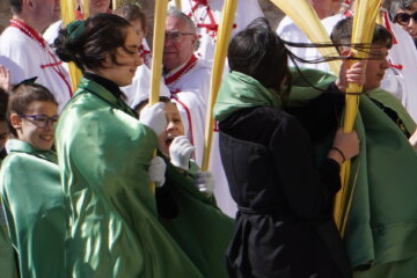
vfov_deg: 2.1
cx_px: 580
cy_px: 123
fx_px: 7529
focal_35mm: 650
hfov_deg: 3.2
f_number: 8
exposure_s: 1/400
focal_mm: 122
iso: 100
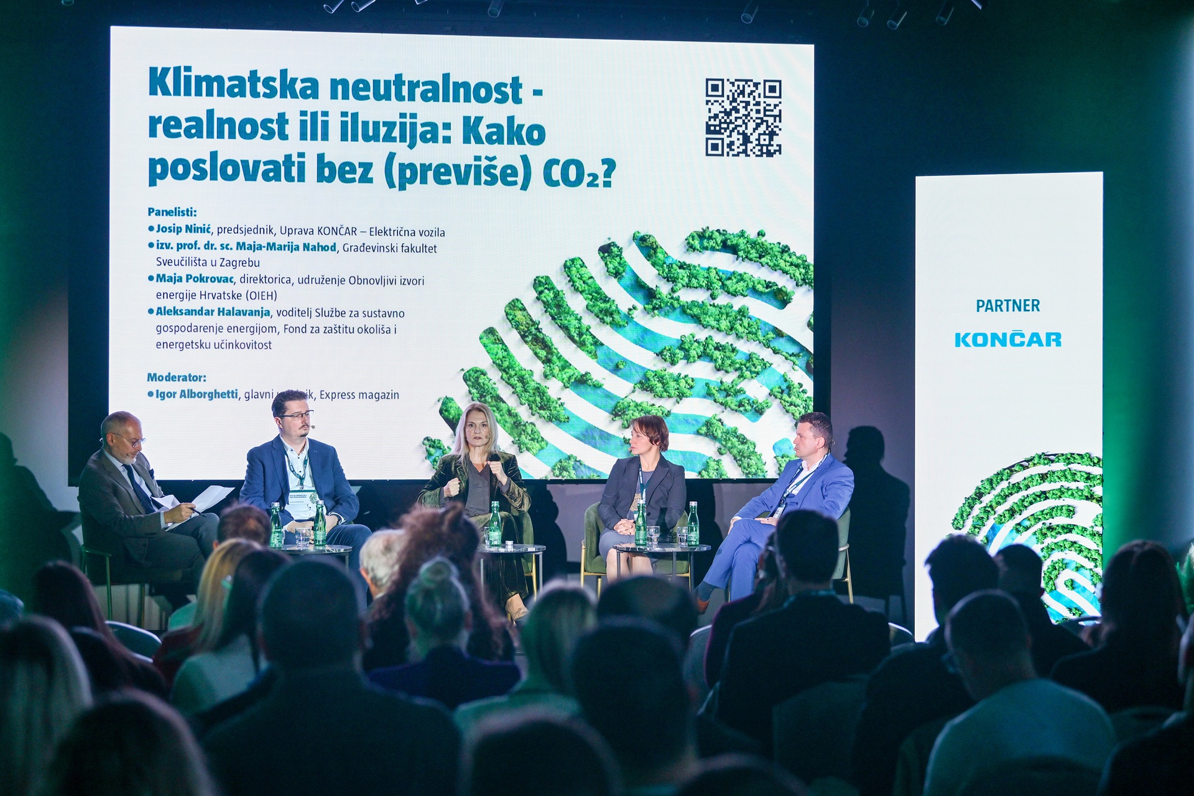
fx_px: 2719
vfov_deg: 16.7
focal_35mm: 82
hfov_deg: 24.8
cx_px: 597
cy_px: 398
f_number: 2.8
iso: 1250
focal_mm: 82
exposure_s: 1/200
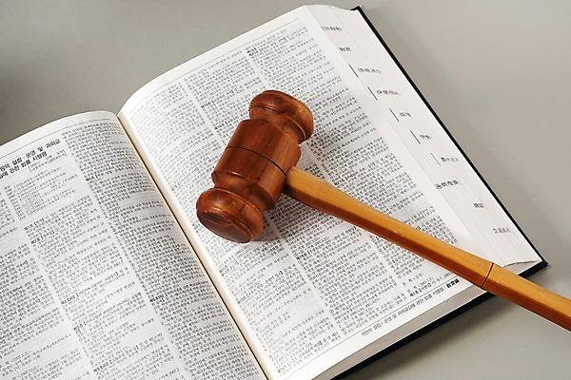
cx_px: 286
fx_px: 920
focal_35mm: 58
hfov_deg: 34.5
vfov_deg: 23.4
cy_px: 190
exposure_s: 1/125
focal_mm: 58
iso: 100
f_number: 13
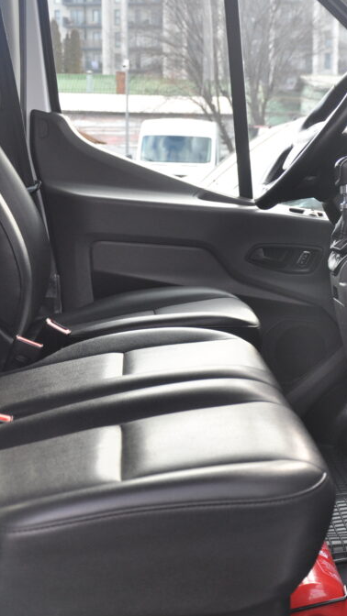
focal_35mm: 67
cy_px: 311
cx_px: 277
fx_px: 1096
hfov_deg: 17.8
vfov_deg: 31.4
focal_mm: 28
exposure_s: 1/80
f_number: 4.5
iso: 400
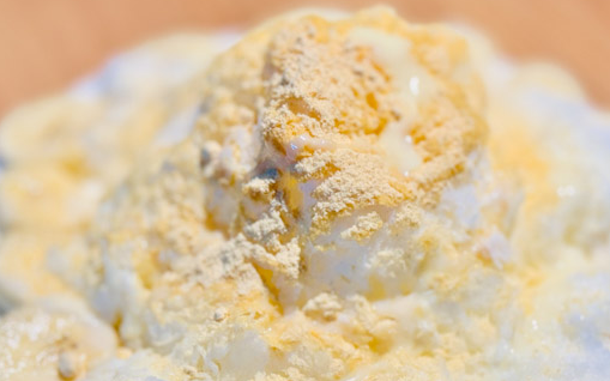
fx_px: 1330
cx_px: 312
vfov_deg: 16.2
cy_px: 284
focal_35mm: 80
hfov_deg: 25.8
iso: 80
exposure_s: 1/120
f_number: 1.8
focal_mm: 6.76
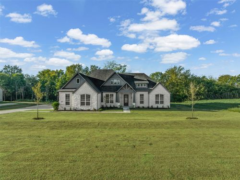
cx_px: 120
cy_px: 90
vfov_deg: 56.8
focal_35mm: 24
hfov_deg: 71.6
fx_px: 166
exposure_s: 1/500
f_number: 2.8
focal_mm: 12.29
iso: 140
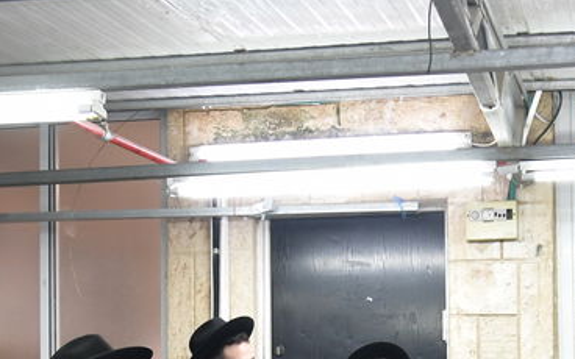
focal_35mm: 93
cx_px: 342
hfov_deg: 22.3
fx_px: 1457
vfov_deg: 13.6
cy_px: 438
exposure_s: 1/100
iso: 2000
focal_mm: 24
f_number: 5.6
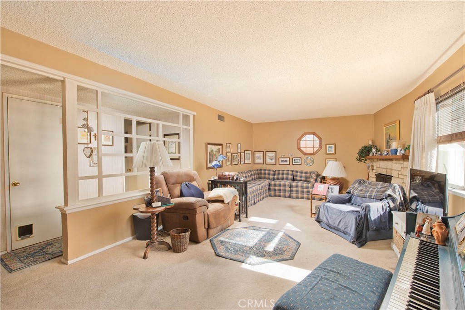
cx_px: 232
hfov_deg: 96.7
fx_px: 207
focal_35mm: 16
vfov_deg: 73.8
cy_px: 155
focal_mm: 16
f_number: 5.6
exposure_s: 1/200
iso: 400
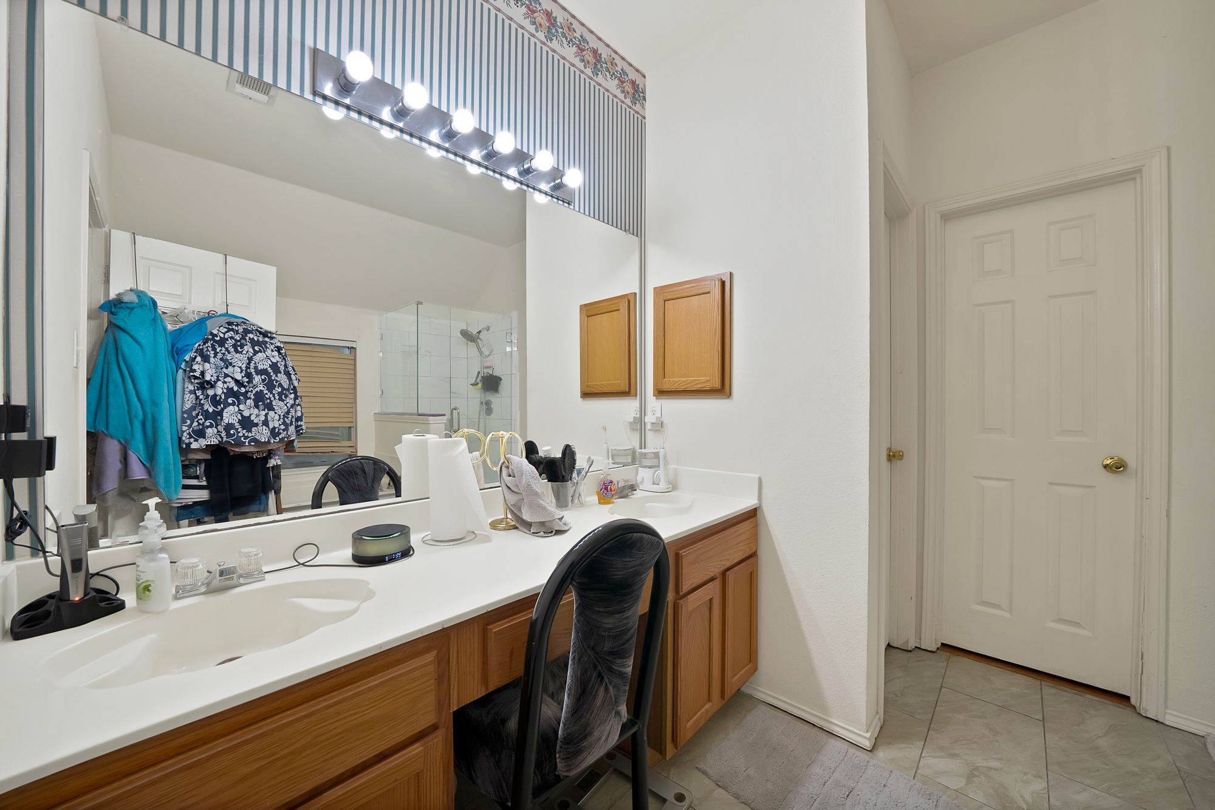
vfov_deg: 90.0
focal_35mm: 12
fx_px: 405
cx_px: 608
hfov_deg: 112.6
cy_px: 405
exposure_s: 1/6
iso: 640
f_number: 9
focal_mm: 12
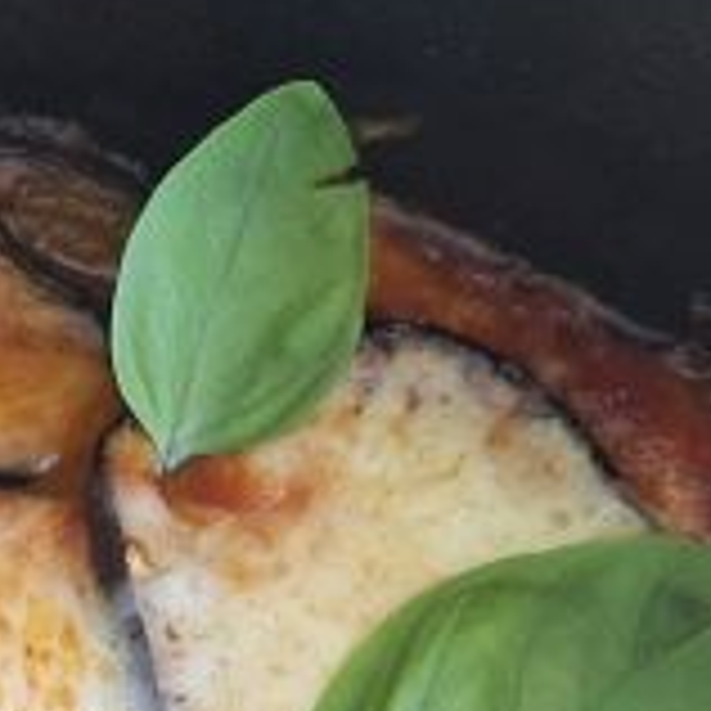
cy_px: 1390
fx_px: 3067
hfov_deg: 13.0
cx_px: -81
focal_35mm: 132
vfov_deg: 11.9
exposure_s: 1/33
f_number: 1.8
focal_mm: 5.54
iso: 320
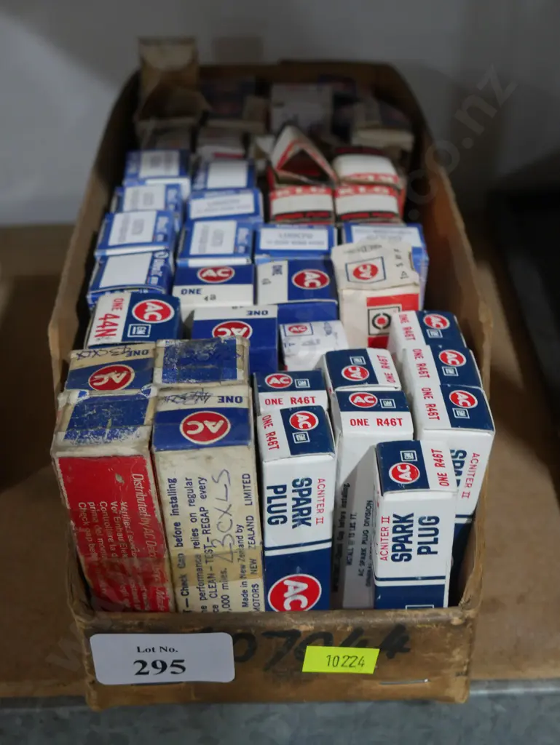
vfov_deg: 36.8
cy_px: 372
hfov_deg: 28.1
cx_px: 280
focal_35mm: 52
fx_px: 1121
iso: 1600
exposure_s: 1/60
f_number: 5.3
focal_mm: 26
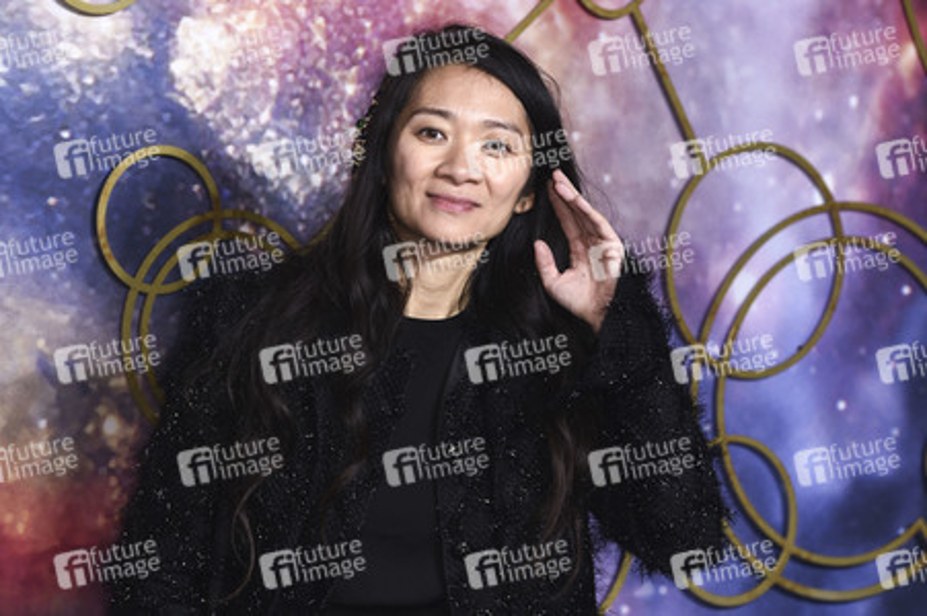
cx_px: 464
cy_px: 308
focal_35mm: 200
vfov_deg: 6.9
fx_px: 5146
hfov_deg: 10.3
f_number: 5.6
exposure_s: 1/250
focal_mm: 200
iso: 1000
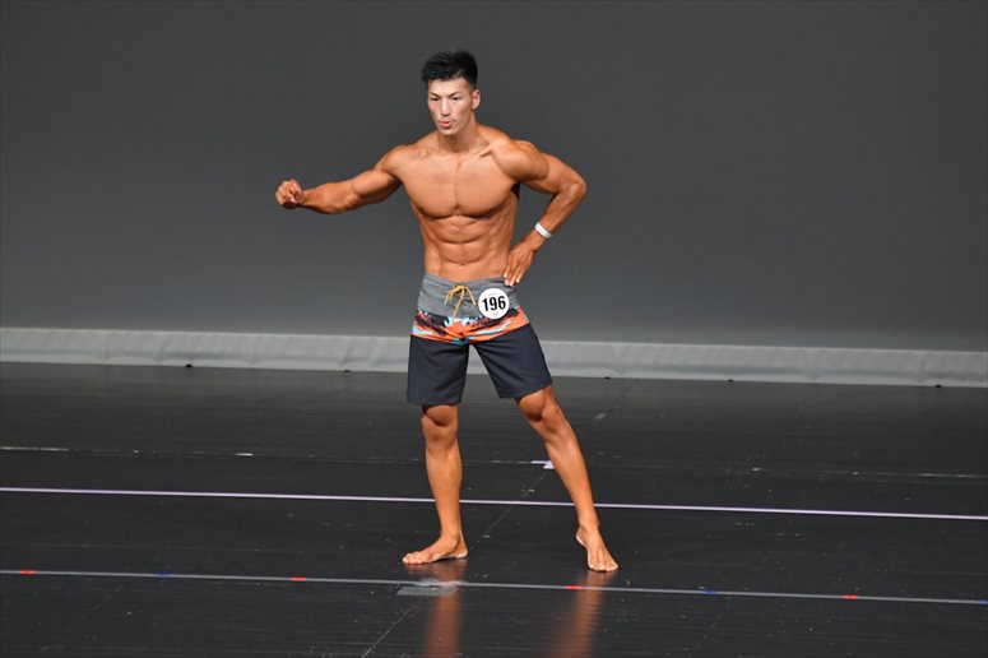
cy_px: 329
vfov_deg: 4.4
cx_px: 494
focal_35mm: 315
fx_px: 8641
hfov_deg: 6.5
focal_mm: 210
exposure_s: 1/400
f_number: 5.6
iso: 4000
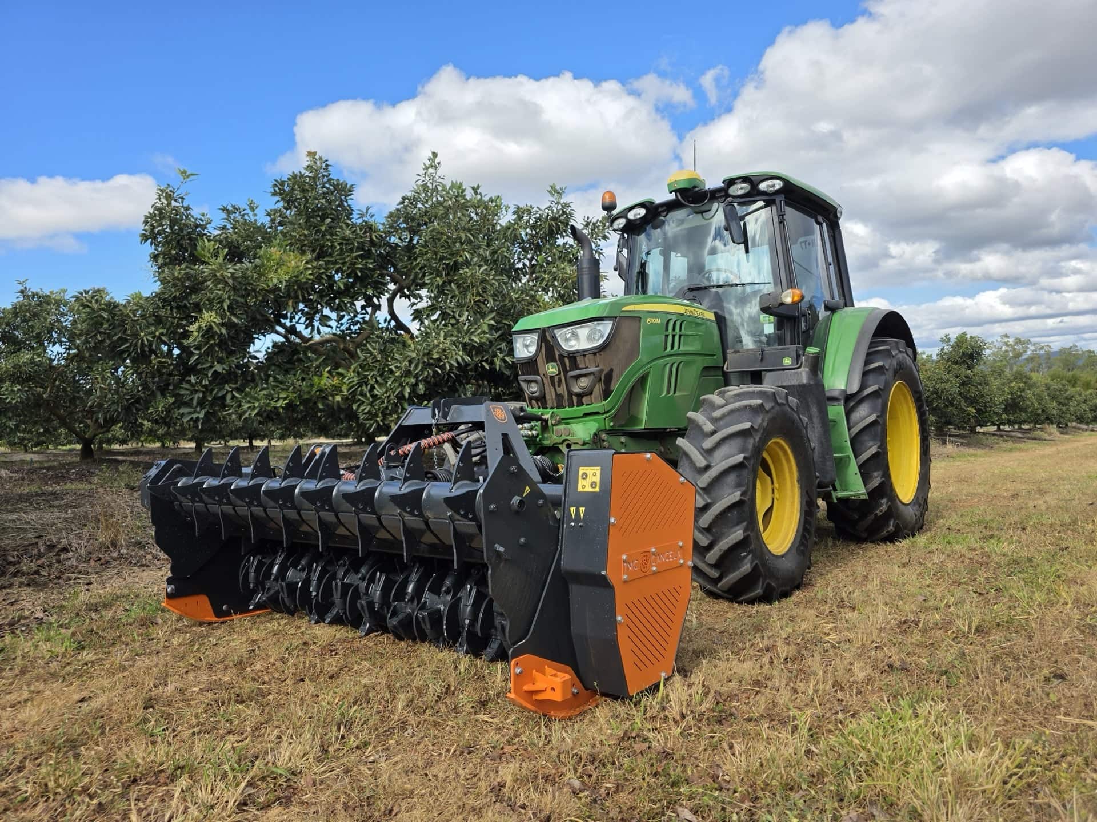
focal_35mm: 23
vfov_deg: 58.9
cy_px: 411
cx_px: 548
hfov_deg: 73.9
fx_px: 729
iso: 80
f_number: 1.7
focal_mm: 6.3
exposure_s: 1/3891
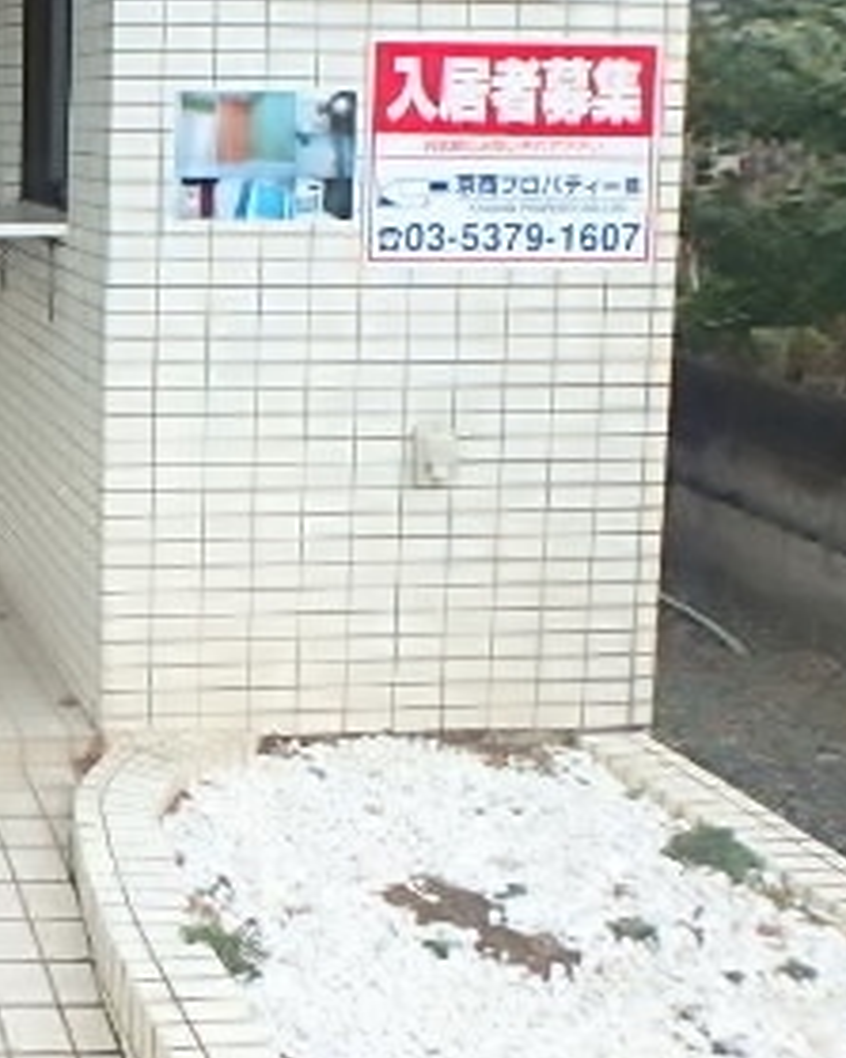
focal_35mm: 47
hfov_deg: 26.6
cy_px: 239
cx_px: -281
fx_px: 1472
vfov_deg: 38.3
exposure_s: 1/250
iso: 200
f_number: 3.5
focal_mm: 3.7
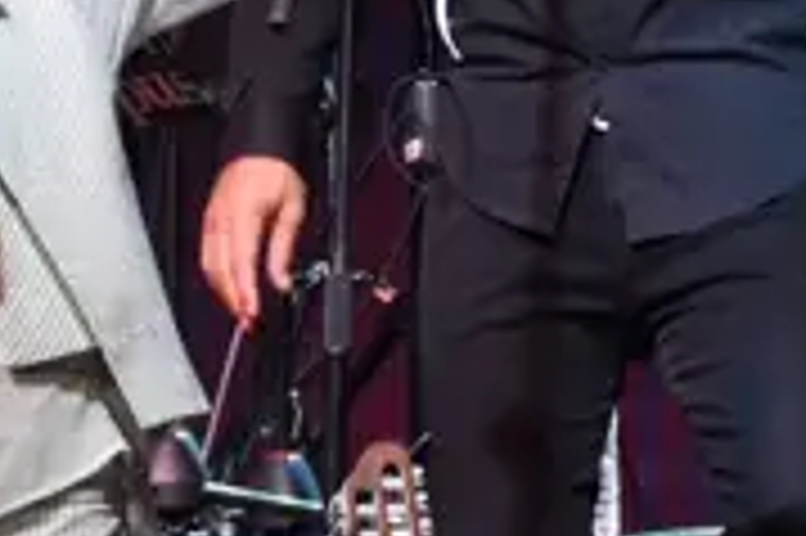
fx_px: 11564
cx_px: 356
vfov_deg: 2.7
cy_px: 583
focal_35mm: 517
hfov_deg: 4.0
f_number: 5
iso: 1600
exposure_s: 1/200
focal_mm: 70
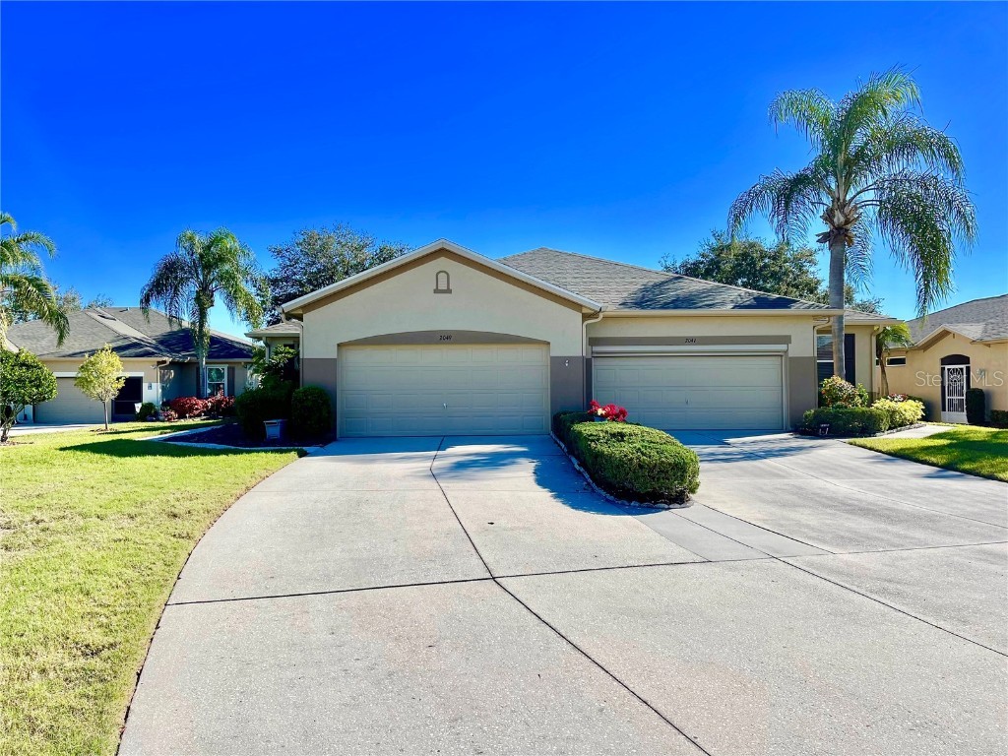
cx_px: 504
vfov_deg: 53.1
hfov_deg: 67.3
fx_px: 757
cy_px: 378
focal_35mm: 26
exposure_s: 1/3922
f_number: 1.6
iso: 32
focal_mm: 5.1
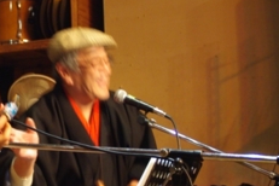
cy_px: 126
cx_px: 29
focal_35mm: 91
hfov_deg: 21.9
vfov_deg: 15.0
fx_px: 705
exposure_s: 1/10
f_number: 4.5
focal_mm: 28
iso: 800
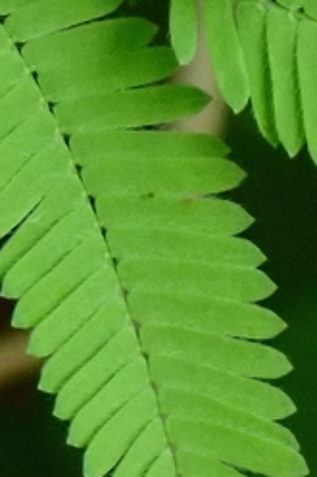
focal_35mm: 479
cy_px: -214
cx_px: -23
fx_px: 6335
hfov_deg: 2.9
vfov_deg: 4.3
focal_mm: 18
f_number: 6.3
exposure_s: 1/200
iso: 1250
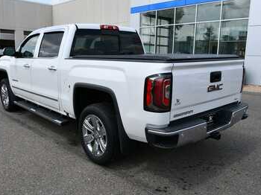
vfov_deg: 42.9
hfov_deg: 55.4
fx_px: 249
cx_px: 129
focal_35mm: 33
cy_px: 98
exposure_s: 1/250
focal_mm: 20
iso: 100
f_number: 8
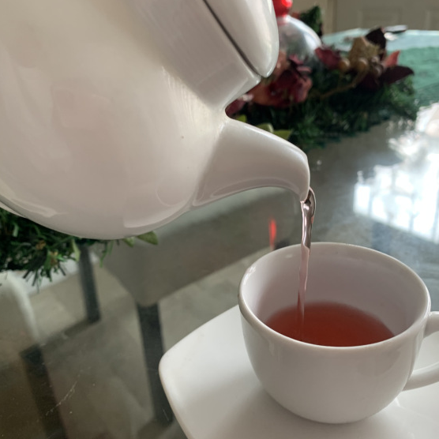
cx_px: 223
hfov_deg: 52.5
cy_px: 218
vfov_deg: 52.5
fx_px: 445
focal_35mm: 31
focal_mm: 4.25
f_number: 1.8
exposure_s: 1/60
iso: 100
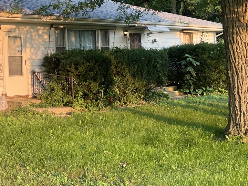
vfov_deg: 27.7
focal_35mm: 52
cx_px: 41
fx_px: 373
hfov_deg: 35.4
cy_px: 50
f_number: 1.5
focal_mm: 5.7
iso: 40
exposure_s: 1/224
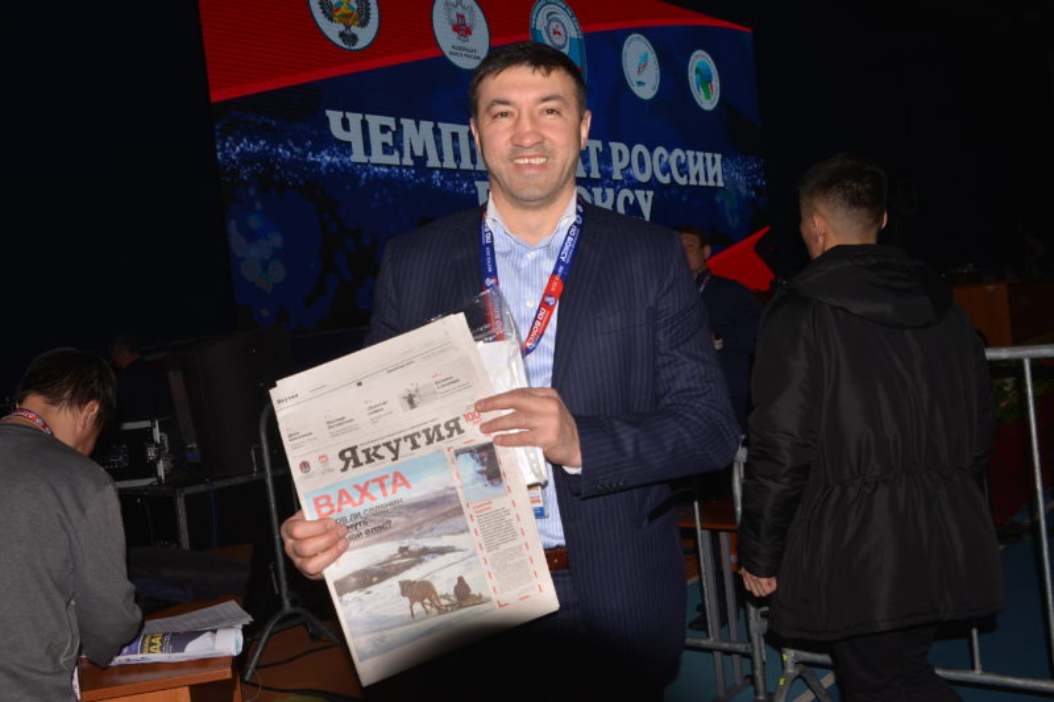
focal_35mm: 36
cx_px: 527
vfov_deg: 36.9
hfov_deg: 53.1
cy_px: 351
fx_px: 1054
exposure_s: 1/200
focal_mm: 36
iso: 400
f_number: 13
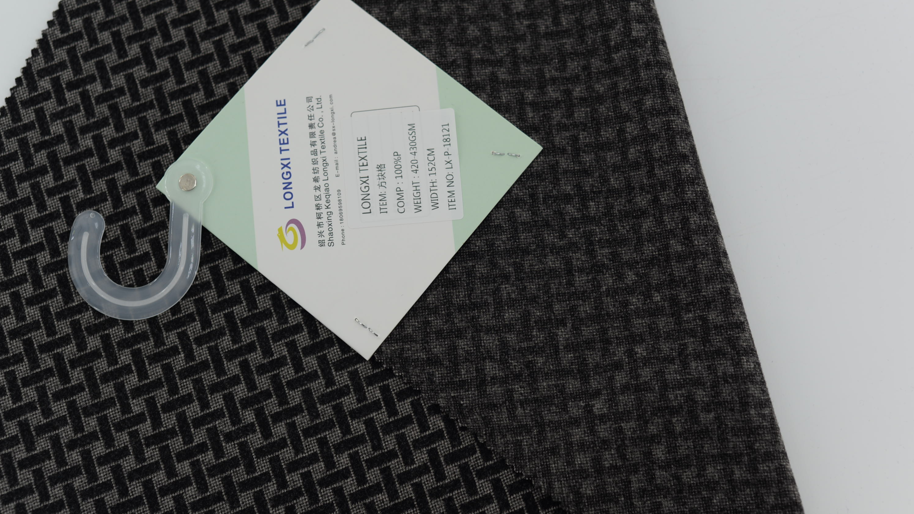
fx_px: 1285
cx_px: 461
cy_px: 234
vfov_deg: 22.6
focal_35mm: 53
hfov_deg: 39.2
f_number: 3.5
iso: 100
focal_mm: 50
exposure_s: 1/200
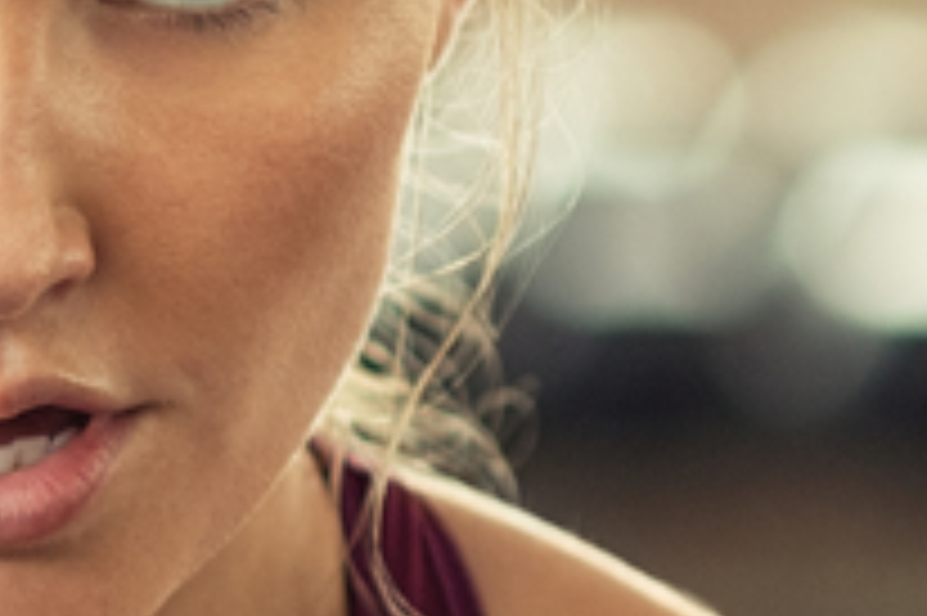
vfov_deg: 2.2
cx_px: -531
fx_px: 15720
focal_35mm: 611
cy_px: 427
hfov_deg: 3.4
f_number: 2.8
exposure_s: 1/500
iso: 500
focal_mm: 105
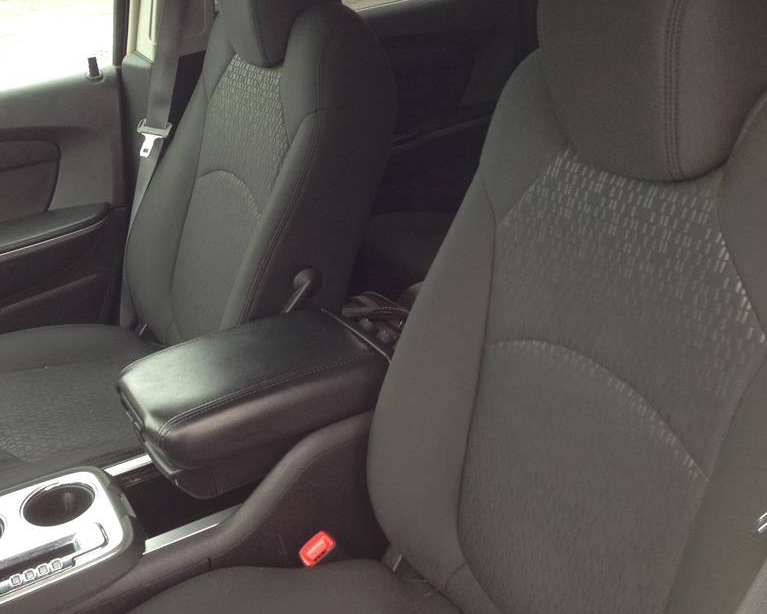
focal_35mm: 43
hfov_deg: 42.6
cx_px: 296
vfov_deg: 34.9
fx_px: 976
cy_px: 267
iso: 64
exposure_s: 1/60
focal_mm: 4.13
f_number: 2.4
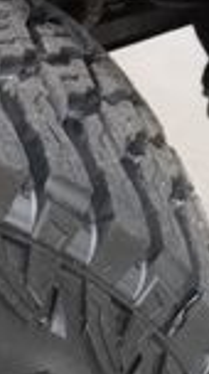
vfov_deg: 19.5
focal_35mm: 106
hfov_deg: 10.5
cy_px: 391
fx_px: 1049
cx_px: -204
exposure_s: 1/50
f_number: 3.5
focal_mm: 16
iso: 6400
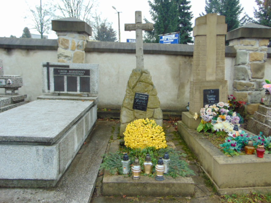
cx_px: 136
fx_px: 196
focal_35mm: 25
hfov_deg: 69.4
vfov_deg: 54.9
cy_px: 102
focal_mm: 4.5
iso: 80
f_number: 3
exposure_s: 1/60
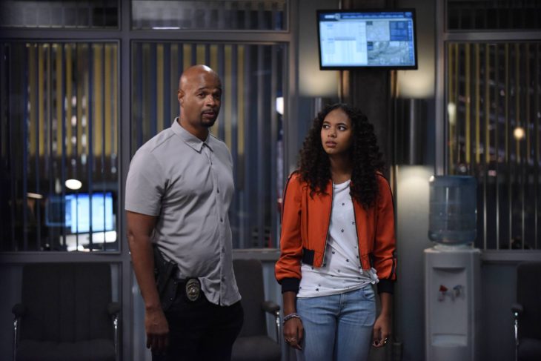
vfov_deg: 13.0
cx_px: 270
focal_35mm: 105
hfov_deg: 19.5
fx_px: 1578
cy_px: 180
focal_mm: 105
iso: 5000
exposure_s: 1/80
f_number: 2.8
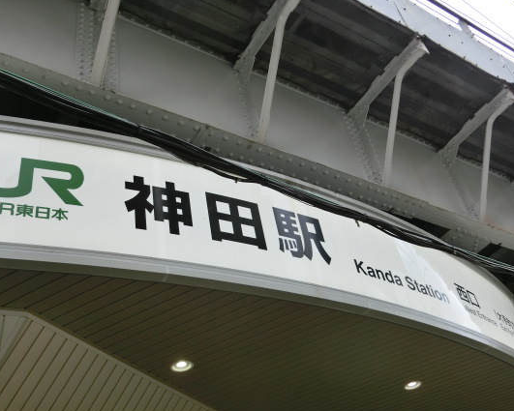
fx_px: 609
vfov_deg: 37.3
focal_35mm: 40
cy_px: 215
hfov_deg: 45.8
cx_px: 255
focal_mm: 6
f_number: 3.9
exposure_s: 1/250
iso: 80
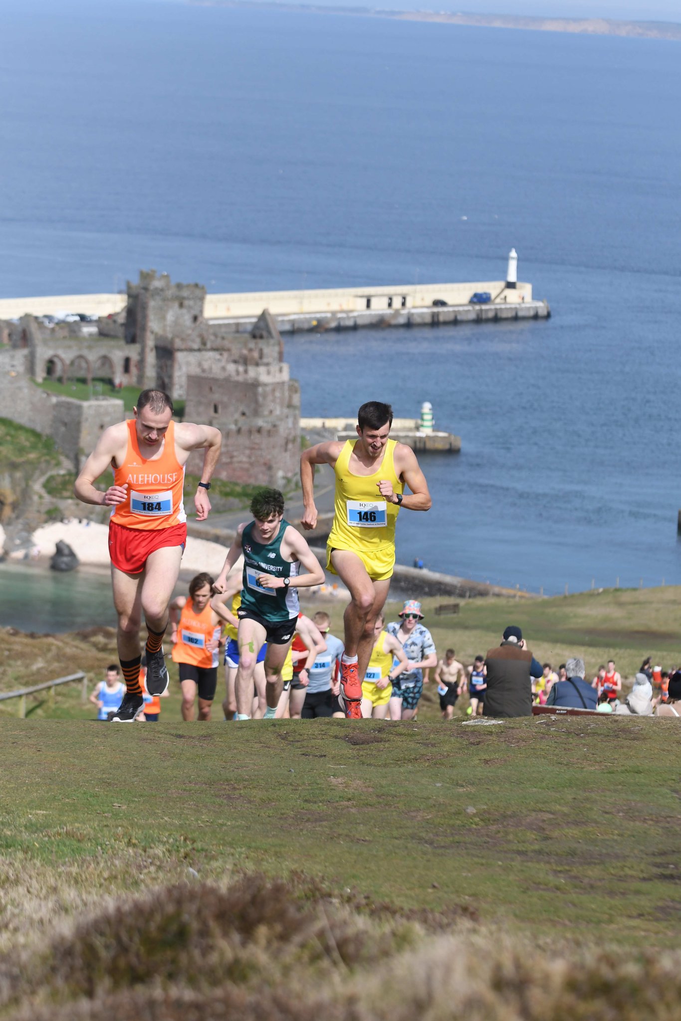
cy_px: 510
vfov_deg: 15.9
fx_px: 3661
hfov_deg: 10.6
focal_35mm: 129
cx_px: 340
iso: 500
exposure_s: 1/6400
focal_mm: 86
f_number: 6.3
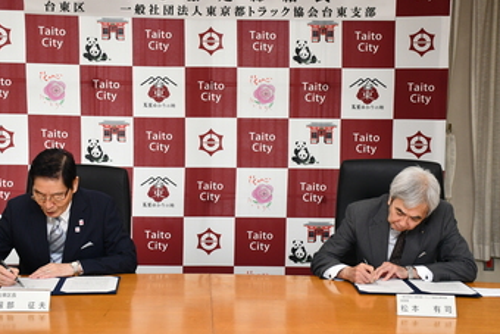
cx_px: 207
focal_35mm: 67
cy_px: 143
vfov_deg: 20.3
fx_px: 931
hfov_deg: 30.0
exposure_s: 1/200
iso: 1000
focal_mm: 38
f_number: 7.1
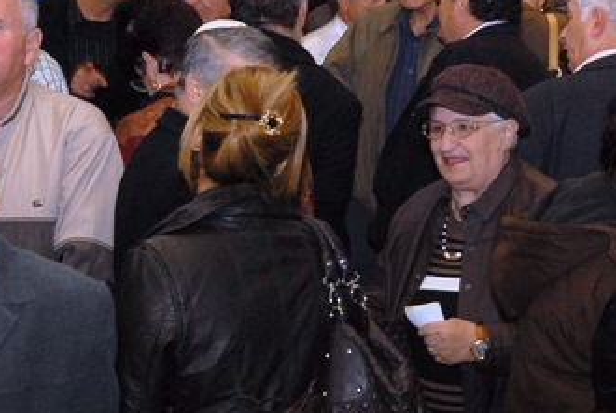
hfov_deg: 15.7
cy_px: 227
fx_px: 2227
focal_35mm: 130
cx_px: 365
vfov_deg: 10.6
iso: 640
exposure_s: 1/60
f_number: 6.3
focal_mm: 38
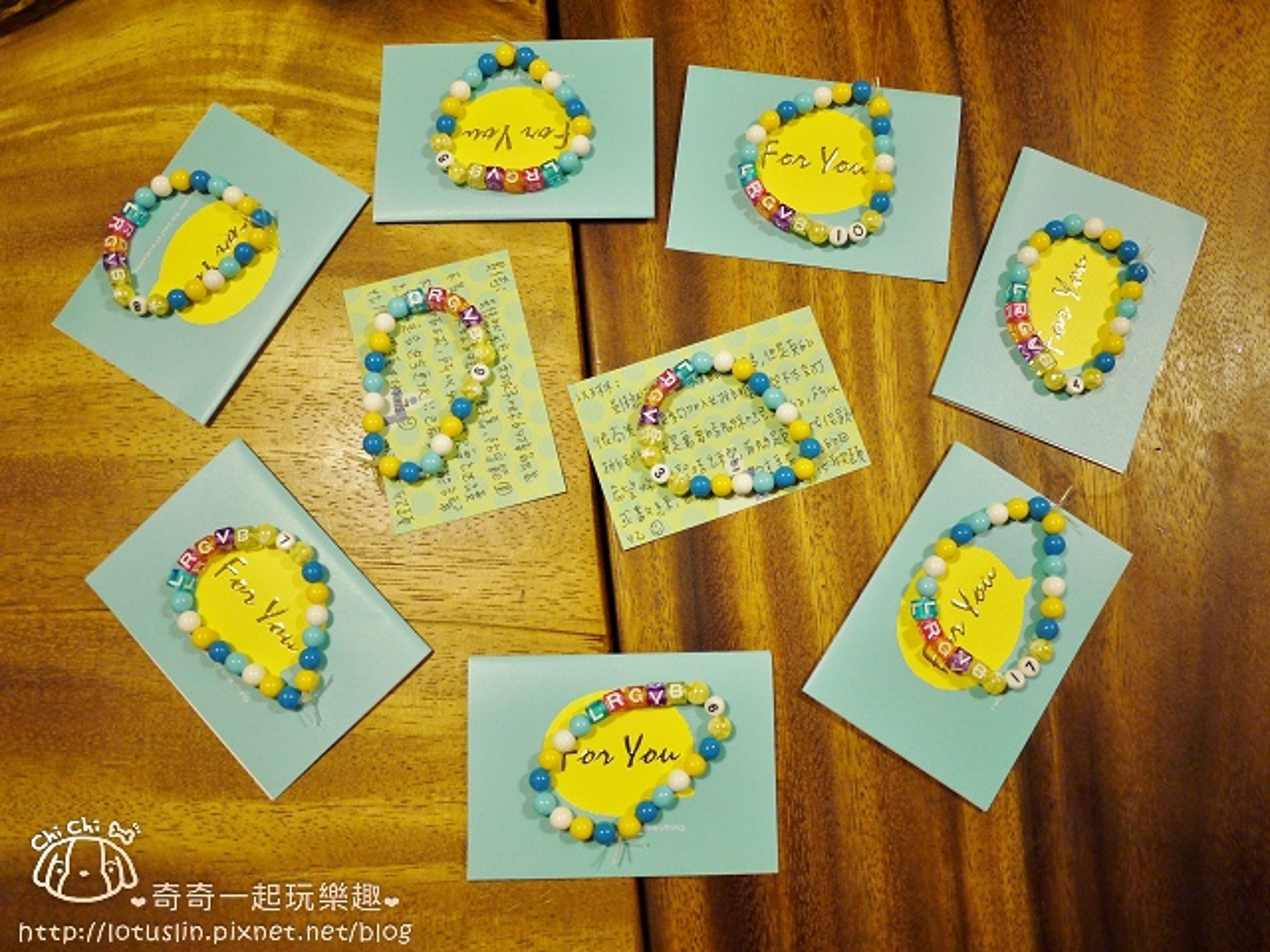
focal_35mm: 28
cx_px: 635
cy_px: 476
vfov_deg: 49.7
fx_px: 1027
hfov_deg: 63.4
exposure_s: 1/60
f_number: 2.5
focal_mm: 14
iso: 250
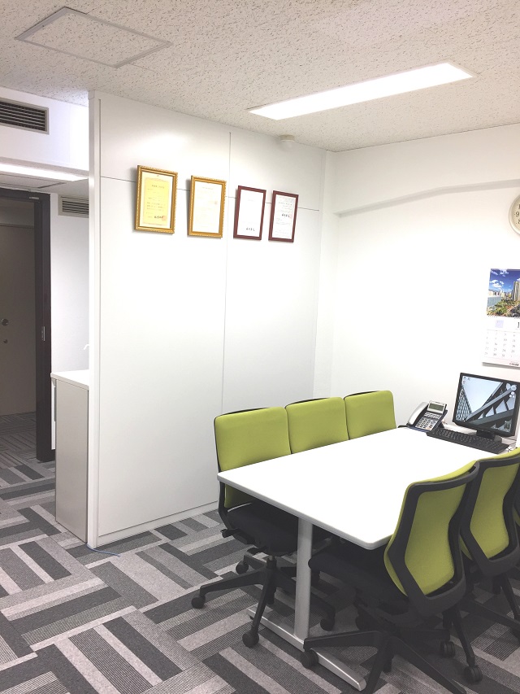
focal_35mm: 29
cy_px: 347
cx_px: 260
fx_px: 581
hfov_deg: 48.2
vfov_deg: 61.7
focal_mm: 4.15
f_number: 2.2
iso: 32
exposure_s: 1/50
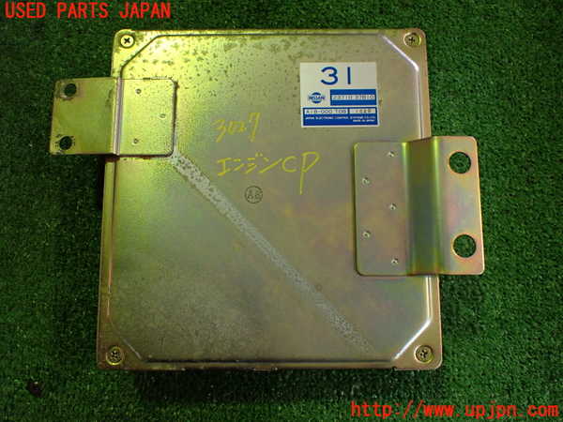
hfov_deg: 60.0
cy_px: 211
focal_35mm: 30
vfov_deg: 46.8
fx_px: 488
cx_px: 282
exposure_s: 1/125
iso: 500
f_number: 2.3
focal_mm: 5.4
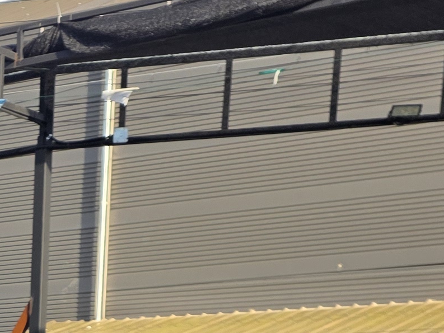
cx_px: -291
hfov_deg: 15.2
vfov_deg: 11.0
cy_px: 767
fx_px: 1488
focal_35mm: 116
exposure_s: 1/2897
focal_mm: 6.3
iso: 80
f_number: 1.7
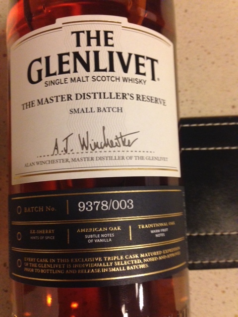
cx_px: 119
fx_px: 303
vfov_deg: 55.4
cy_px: 158
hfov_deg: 42.9
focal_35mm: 33
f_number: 2.4
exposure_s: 1/20
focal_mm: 4.12
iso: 320
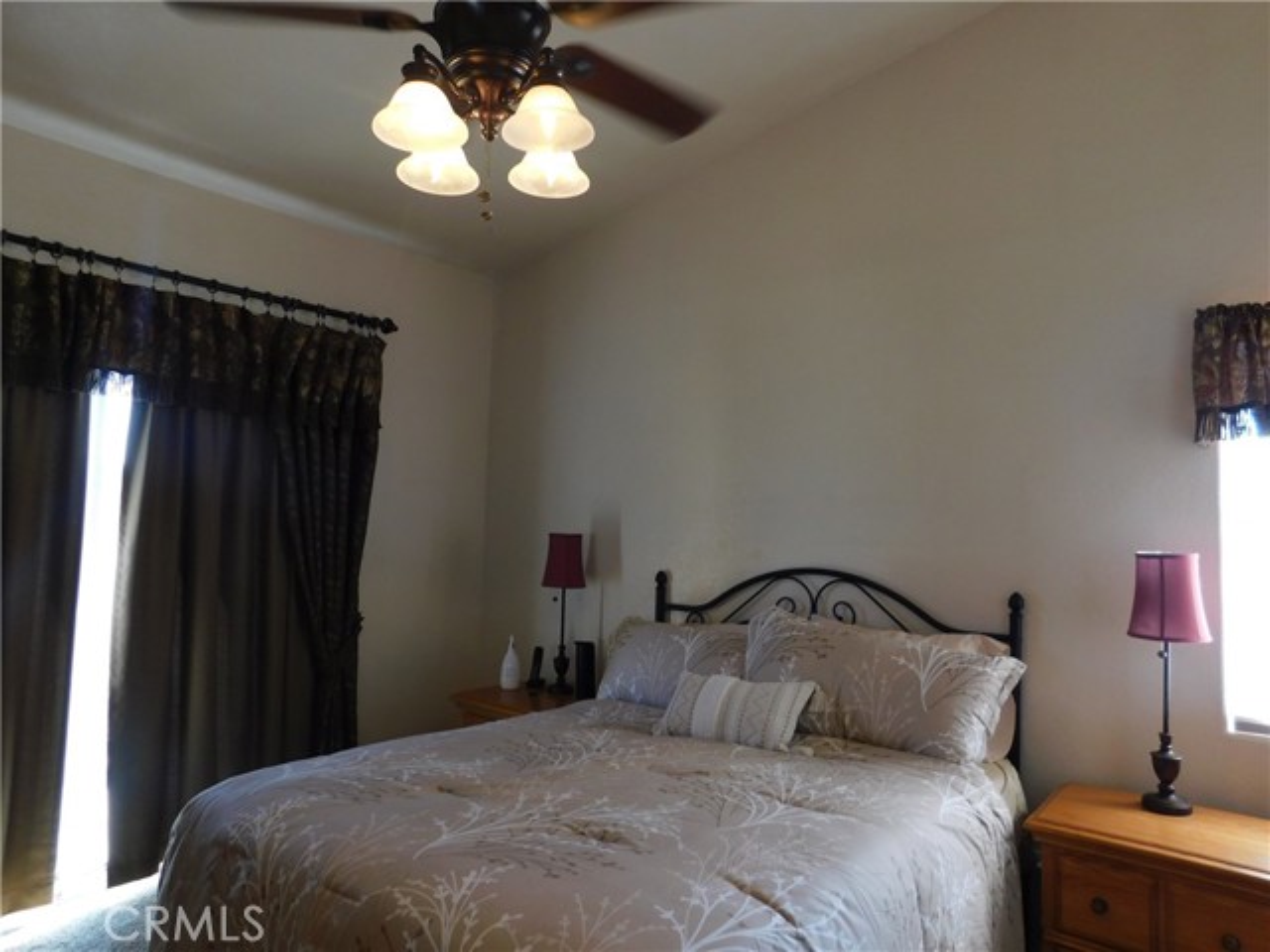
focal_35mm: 23
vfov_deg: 58.9
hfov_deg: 73.9
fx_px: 844
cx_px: 635
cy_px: 476
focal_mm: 4
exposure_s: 1/50
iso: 125
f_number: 3
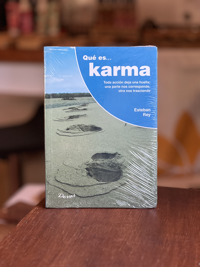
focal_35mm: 77
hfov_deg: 19.1
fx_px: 593
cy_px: 134
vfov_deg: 25.3
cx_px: 100
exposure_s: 1/40
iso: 320
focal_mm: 9
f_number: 2.8
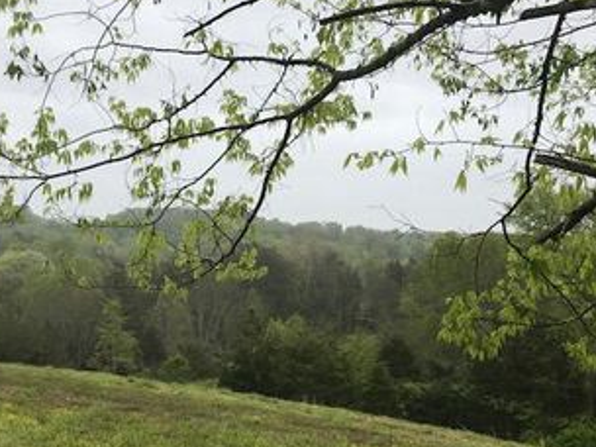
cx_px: 273
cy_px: 250
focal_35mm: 46
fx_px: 792
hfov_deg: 41.2
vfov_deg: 31.5
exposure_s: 1/435
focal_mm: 3.99
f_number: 1.8
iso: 20
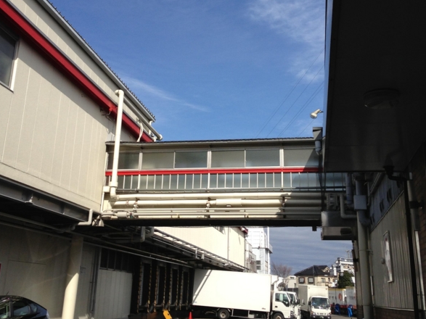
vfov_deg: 32.0
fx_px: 554
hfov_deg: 42.1
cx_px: 210
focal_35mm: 45
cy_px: 118
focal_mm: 4.13
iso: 50
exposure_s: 1/1808
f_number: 2.4
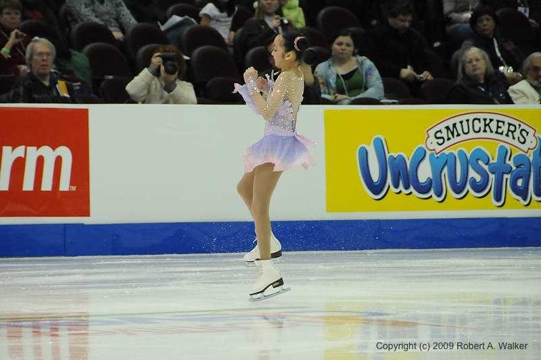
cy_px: 180
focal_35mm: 300
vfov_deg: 4.6
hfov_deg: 6.9
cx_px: 270
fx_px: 4507
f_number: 5.6
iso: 3200
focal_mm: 200
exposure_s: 1/800
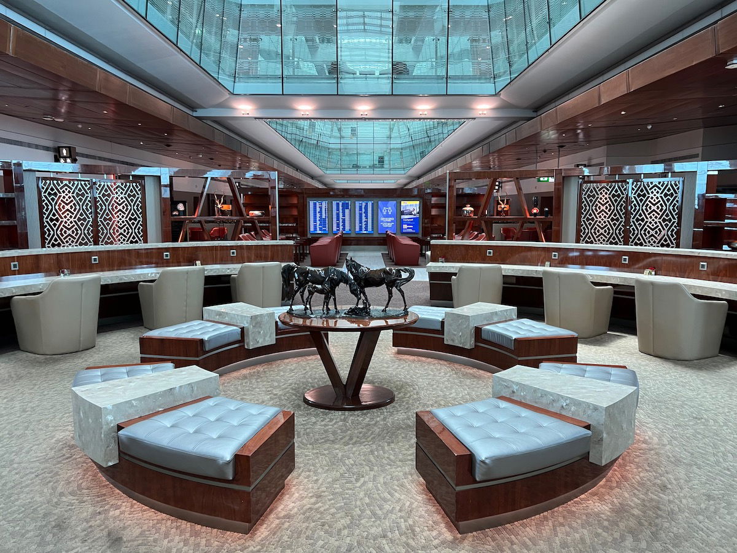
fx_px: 554
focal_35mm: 26
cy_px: 276
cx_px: 368
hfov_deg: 67.3
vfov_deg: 53.1
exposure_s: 1/50
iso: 80
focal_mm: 5.7
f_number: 1.5
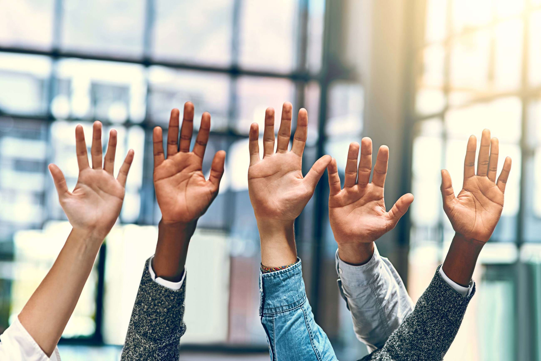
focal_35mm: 85
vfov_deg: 16.1
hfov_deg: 23.9
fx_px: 1278
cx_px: 270
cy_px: 180
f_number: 2.8
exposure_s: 1/320
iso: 200
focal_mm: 85
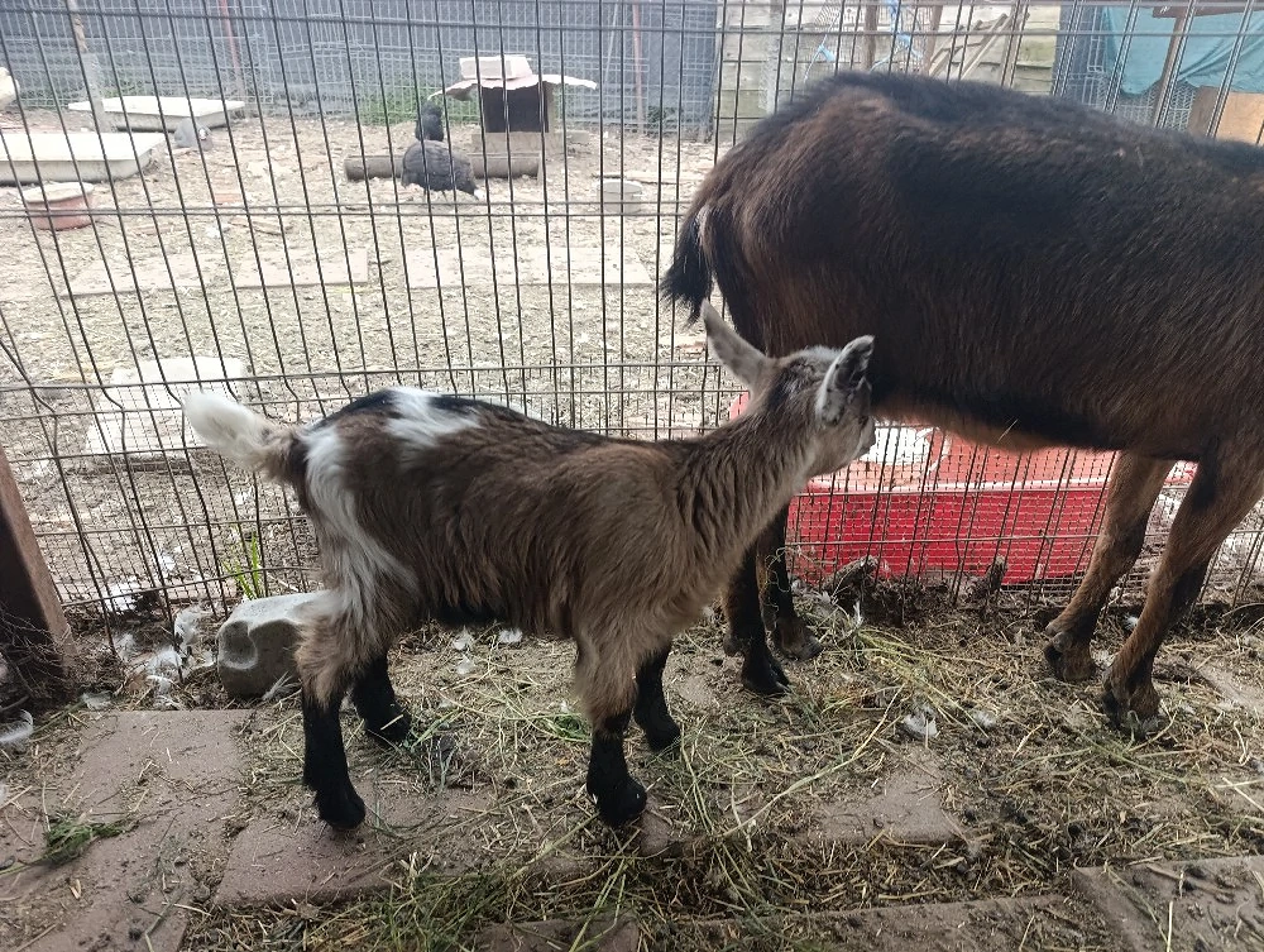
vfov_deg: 59.0
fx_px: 841
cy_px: 476
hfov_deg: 73.8
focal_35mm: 23
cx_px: 632
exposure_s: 1/101
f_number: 1.6
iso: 80
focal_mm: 6.14
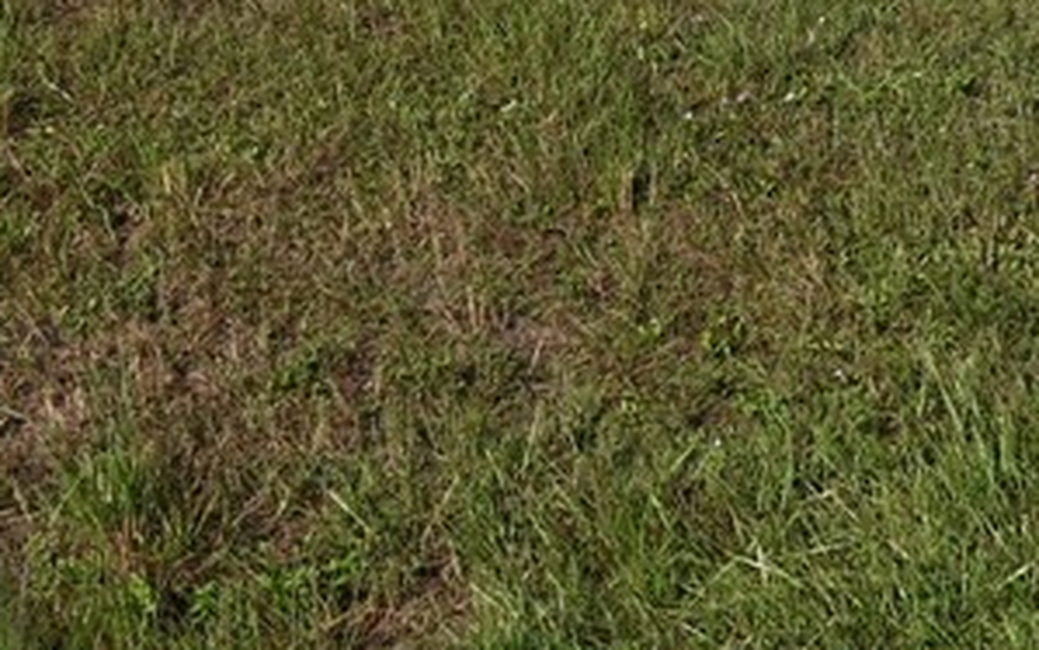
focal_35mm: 111
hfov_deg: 18.5
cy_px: -375
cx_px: 897
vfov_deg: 11.3
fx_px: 3144
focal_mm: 20
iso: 100
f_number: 8
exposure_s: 1/500
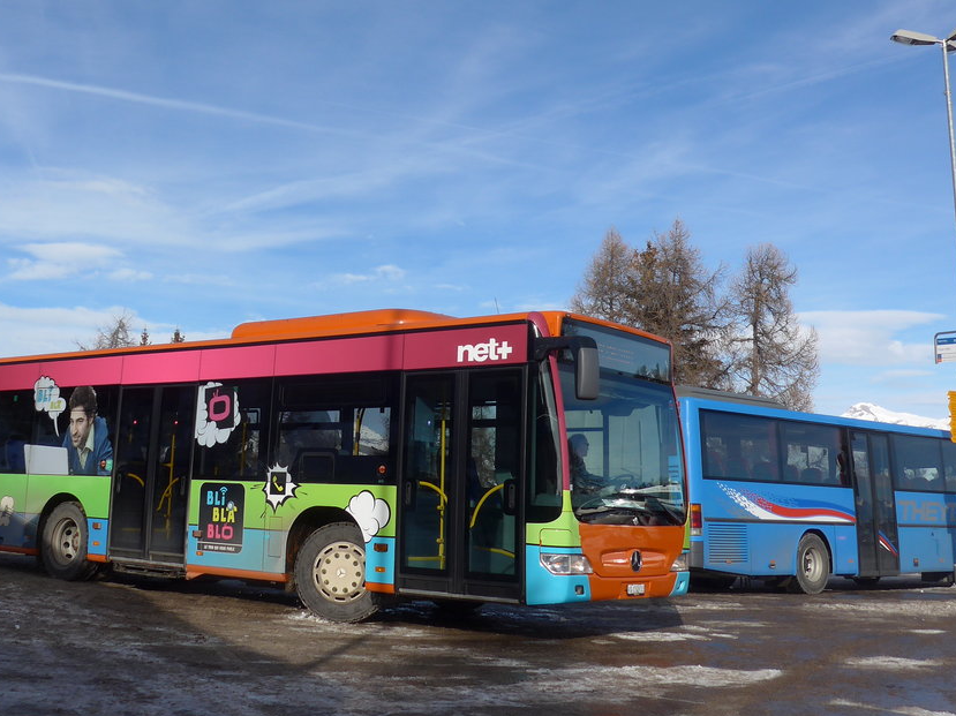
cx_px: 362
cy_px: 242
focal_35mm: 42
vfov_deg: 34.0
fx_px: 1159
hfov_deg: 44.5
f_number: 3.2
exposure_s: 1/1600
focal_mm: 6
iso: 80
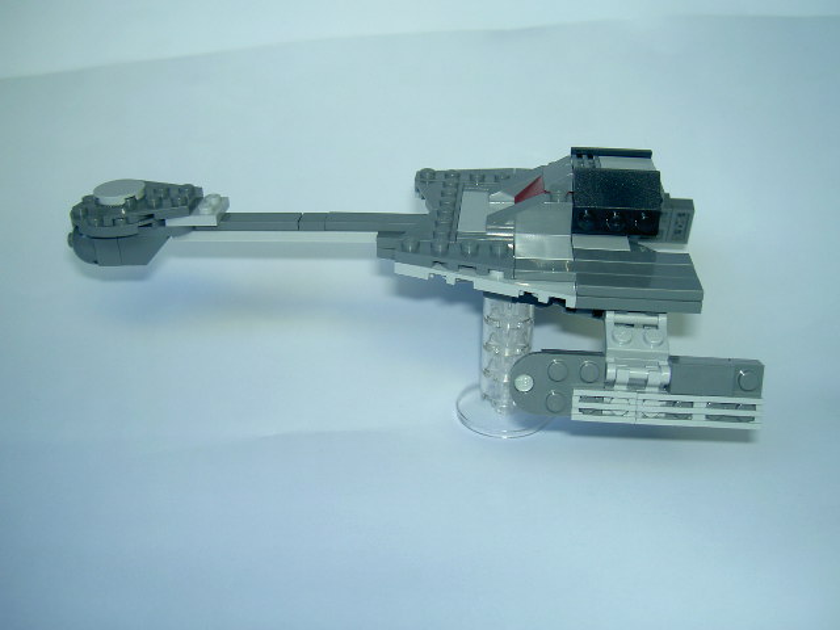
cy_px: 315
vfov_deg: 36.8
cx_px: 420
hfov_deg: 47.9
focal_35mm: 39
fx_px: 946
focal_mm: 8
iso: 100
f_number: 2.8
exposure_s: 1/59.5
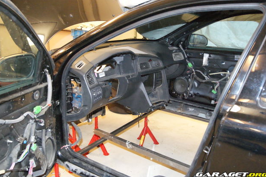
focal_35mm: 34
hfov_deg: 55.8
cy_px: 87
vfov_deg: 38.9
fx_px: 251
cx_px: 132
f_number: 5.6
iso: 3200
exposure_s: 1/60
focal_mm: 22
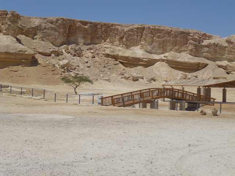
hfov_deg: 31.7
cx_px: 118
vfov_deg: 24.0
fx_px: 414
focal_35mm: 61
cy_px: 88
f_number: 4.5
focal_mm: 10.9
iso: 100
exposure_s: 1/1600
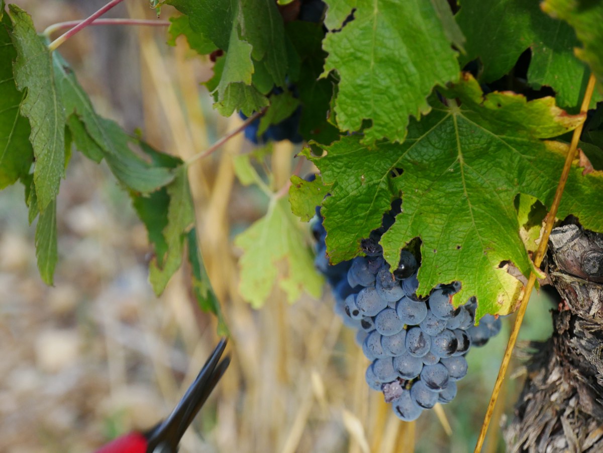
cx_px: 302
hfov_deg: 9.1
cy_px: 226
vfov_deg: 6.8
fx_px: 3799
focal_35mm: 218
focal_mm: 109
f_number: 6.3
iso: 1000
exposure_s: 1/250
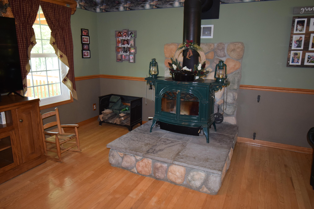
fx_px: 222
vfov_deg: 50.4
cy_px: 104
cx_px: 157
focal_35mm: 26
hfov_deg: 70.4
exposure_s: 1/60
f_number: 5.3
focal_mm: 17
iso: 1000
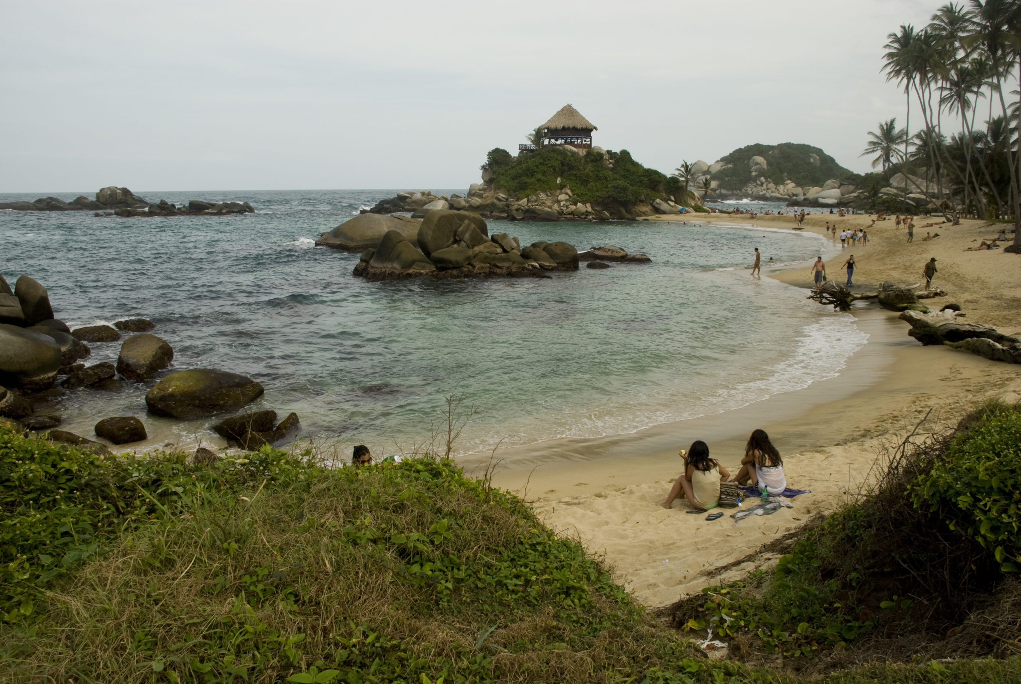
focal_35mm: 27
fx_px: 767
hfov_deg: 67.3
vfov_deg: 48.1
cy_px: 342
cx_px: 510
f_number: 10
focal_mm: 18
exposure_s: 1/200
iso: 100
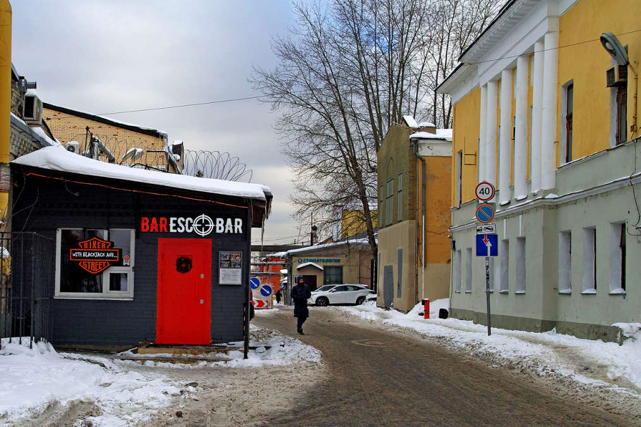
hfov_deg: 34.4
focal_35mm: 58
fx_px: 1033
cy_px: 239
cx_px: 263
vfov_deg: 23.4
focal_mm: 29
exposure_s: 1/160
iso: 100
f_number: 9
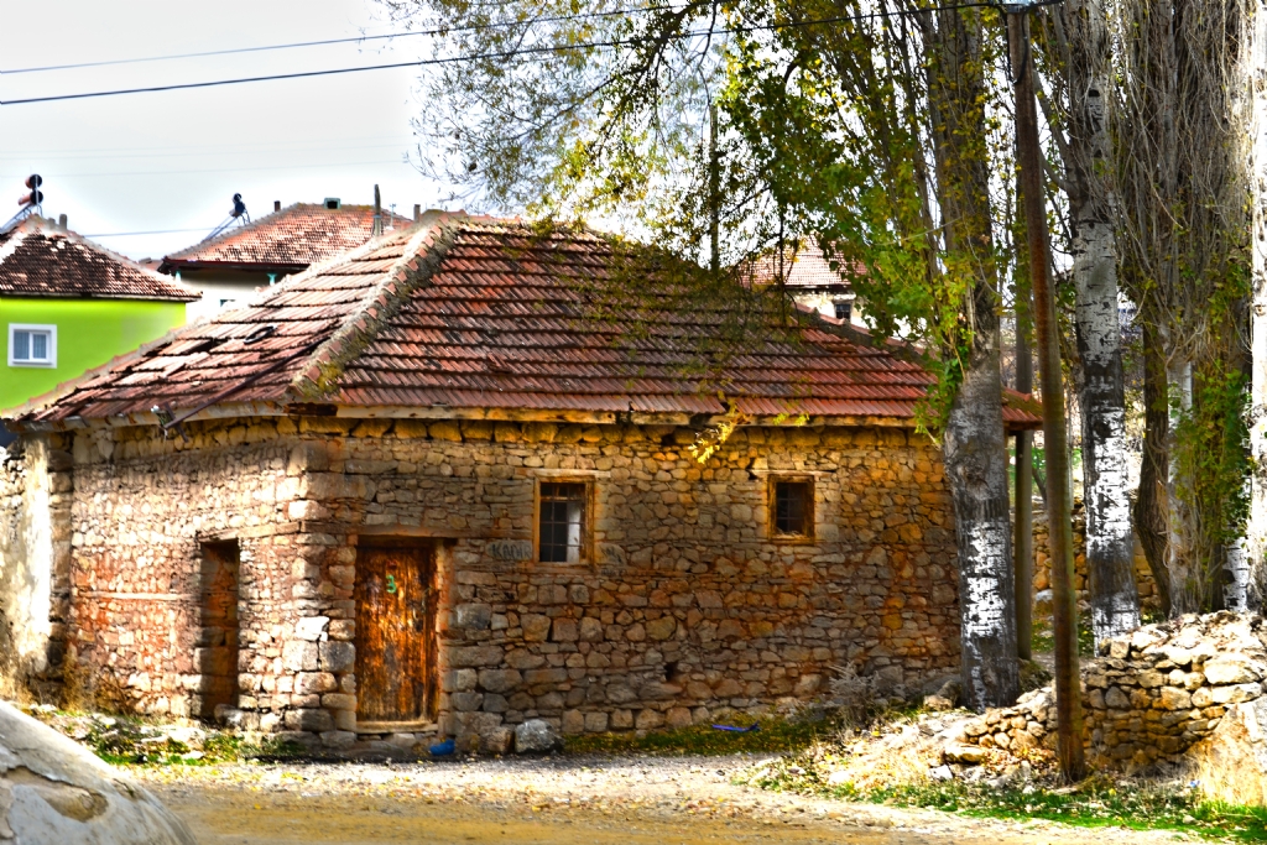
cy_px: 422
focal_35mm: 93
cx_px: 634
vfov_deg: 14.7
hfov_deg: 21.9
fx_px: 3273
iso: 100
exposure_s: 1/20
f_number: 13
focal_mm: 62
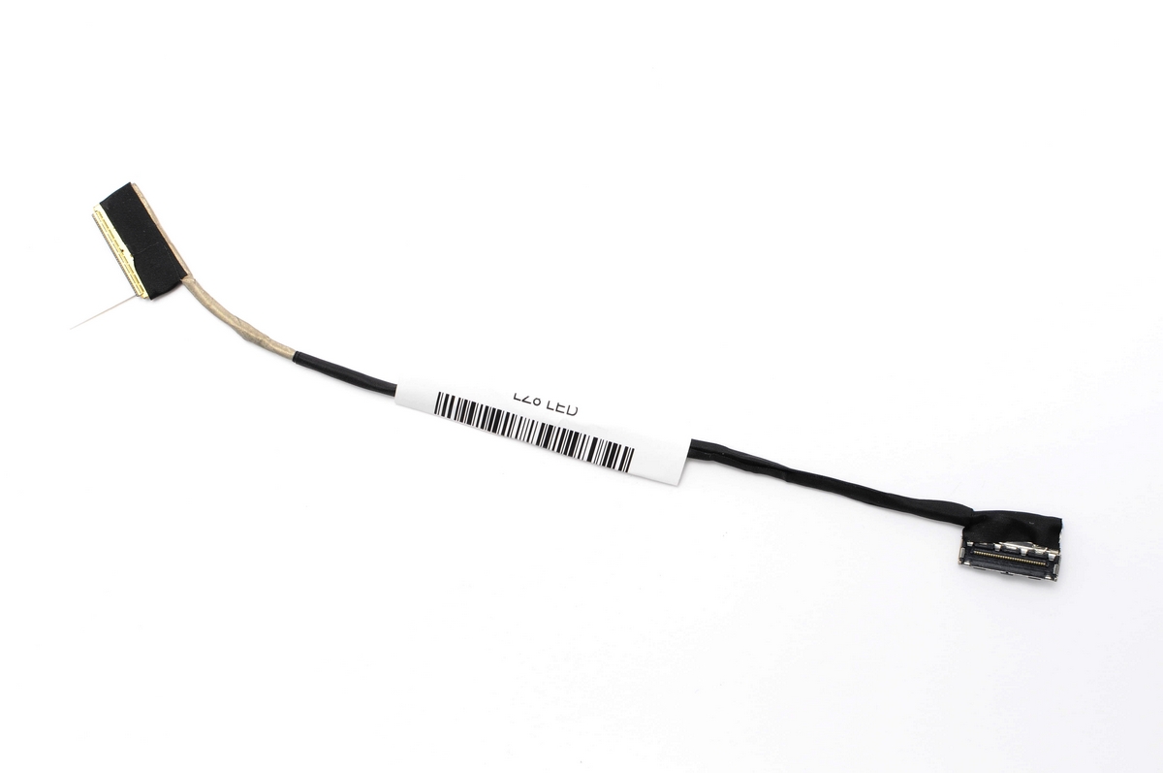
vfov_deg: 25.7
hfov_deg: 37.9
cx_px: 582
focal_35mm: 52
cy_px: 386
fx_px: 1694
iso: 280
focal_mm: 35
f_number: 10
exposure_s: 1/25
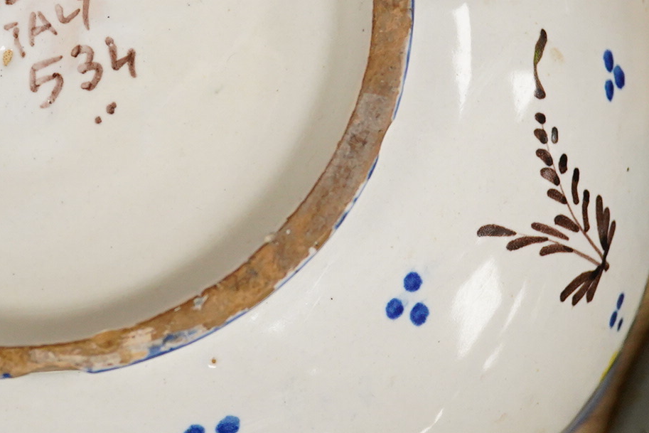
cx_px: 70
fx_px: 1749
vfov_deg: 14.0
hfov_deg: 20.6
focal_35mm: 97
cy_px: 46
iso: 2500
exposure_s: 1/500
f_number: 3.5
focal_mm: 30
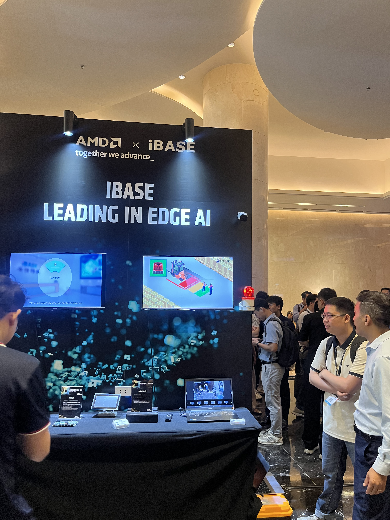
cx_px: 195
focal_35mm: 26
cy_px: 260
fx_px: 391
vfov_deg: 67.3
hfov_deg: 53.1
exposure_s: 1/59
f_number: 1.6
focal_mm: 5.1
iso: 320
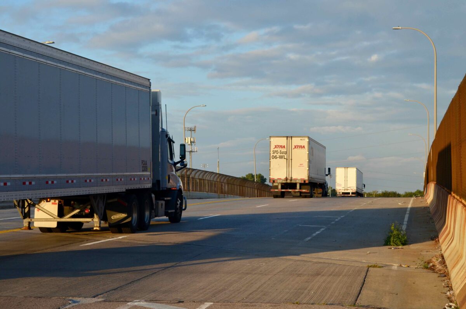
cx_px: 233
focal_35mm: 82
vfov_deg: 16.5
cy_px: 154
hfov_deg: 24.7
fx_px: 1066
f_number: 8
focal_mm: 55
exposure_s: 1/400
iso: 400
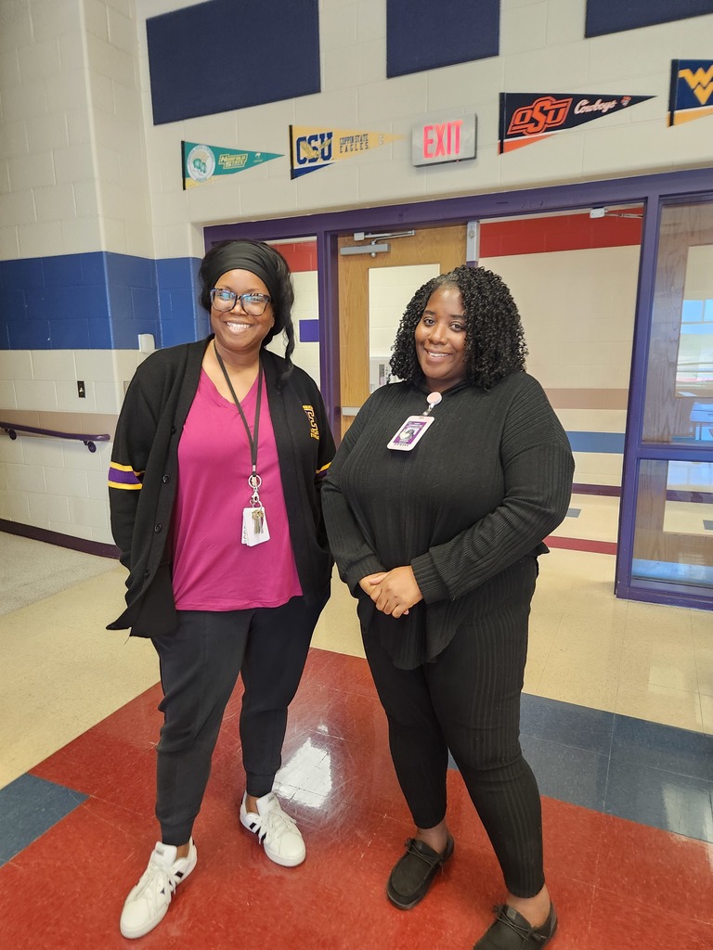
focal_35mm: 23
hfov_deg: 58.9
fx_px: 632
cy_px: 475
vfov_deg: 73.9
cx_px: 356
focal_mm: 5.4
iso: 800
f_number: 1.8
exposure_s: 1/60
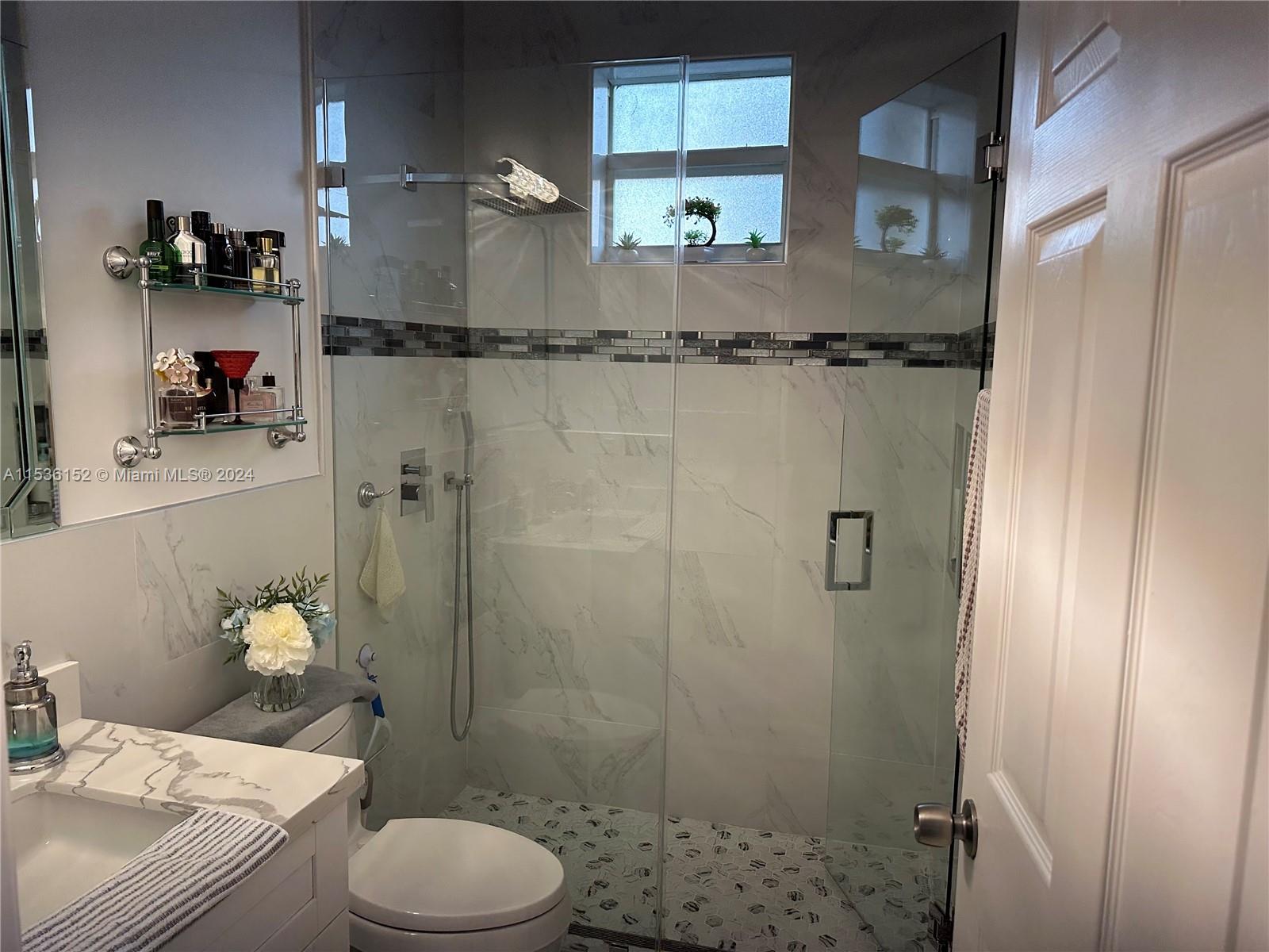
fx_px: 880
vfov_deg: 56.8
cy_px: 476
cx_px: 634
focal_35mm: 24
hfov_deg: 71.6
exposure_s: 1/120
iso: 200
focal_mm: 6.86
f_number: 1.78
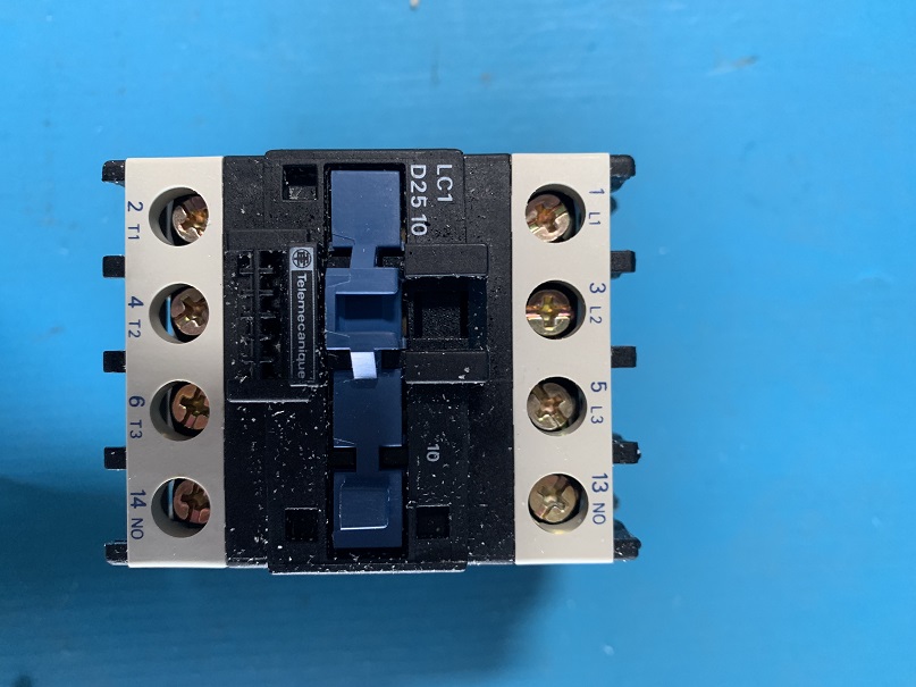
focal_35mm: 26
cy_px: 344
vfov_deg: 53.1
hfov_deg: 67.3
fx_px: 688
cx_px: 458
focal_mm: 4.25
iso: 250
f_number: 1.8
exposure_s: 1/60
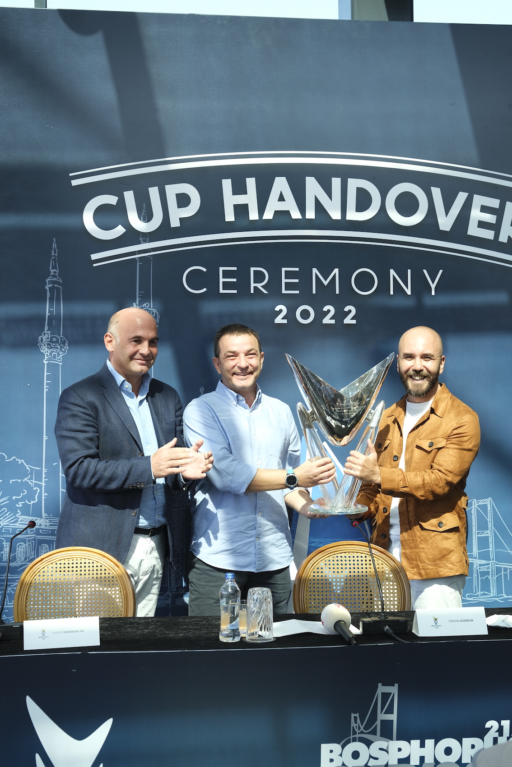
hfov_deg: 24.2
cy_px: 384
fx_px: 1195
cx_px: 256
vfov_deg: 35.6
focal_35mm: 56
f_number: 4
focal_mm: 37.6
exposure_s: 1/200
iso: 320
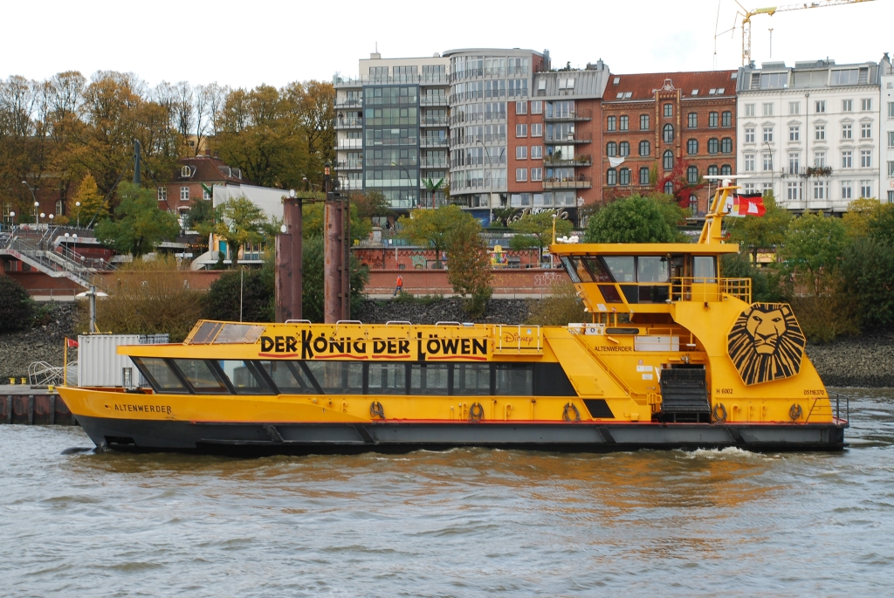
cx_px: 447
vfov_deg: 20.7
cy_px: 299
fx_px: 1641
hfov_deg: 30.5
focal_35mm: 66
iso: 200
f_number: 9
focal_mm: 44
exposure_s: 1/125
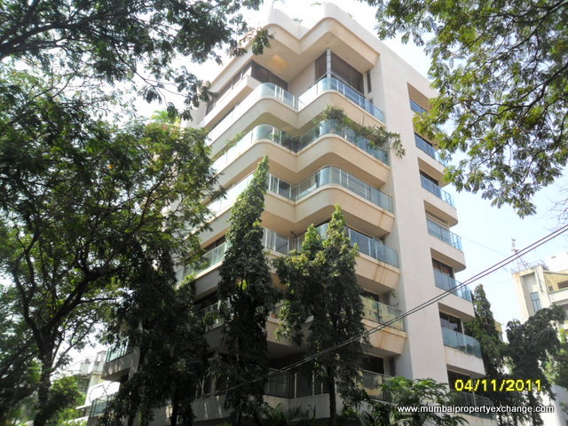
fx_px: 443
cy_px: 213
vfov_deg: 51.4
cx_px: 284
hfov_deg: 65.3
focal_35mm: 27
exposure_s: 1/500
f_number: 3.5
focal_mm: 4.9
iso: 100
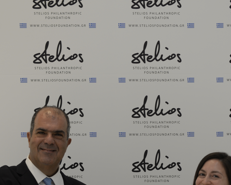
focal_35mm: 140
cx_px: 126
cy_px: 253
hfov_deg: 13.8
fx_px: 957
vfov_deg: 10.7
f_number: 4
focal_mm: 60
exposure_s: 1/60
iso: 250
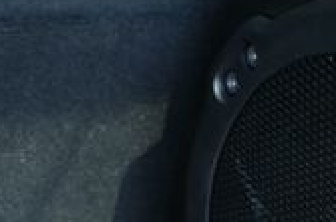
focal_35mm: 91
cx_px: 402
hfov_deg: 20.9
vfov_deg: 14.5
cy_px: 268
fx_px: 848
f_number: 3.5
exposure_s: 1/125
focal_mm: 16
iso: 560
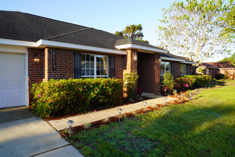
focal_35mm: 24
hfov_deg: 73.7
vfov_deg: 53.1
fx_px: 157
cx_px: 118
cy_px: 78
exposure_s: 1/100
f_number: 6.3
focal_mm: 24
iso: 100
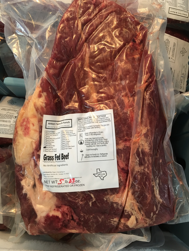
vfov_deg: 60.0
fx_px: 218
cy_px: 124
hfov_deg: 46.8
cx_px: 96
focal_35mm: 30
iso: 25
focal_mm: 4.15
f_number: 2.2
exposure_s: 1/15
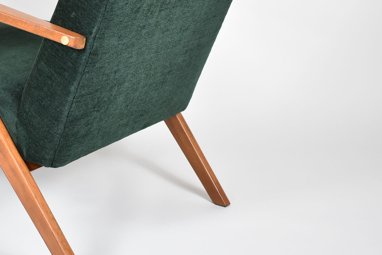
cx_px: 51
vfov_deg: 17.9
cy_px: 70
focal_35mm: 76
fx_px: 806
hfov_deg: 25.9
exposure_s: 1/125
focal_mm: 27
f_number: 4
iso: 1100
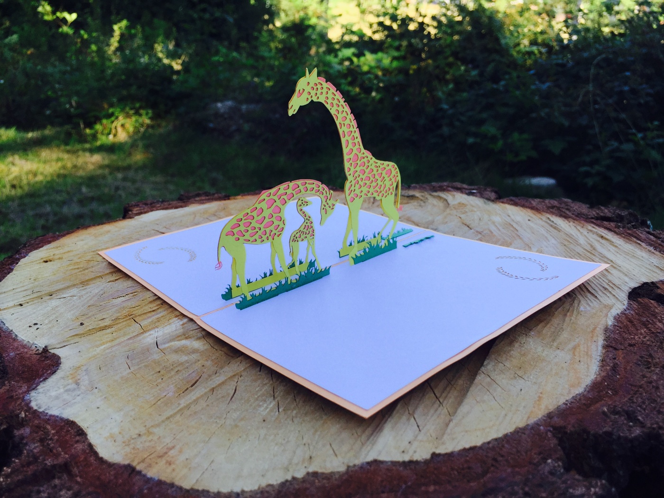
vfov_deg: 48.2
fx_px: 556
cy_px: 249
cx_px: 332
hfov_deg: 61.7
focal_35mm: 29
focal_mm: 4.15
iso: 32
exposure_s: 1/366
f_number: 2.2
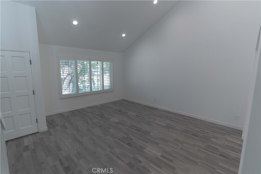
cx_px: 130
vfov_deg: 73.7
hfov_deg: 96.8
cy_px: 87
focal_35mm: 16
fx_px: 116
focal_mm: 16
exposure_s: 1/160
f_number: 4
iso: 400
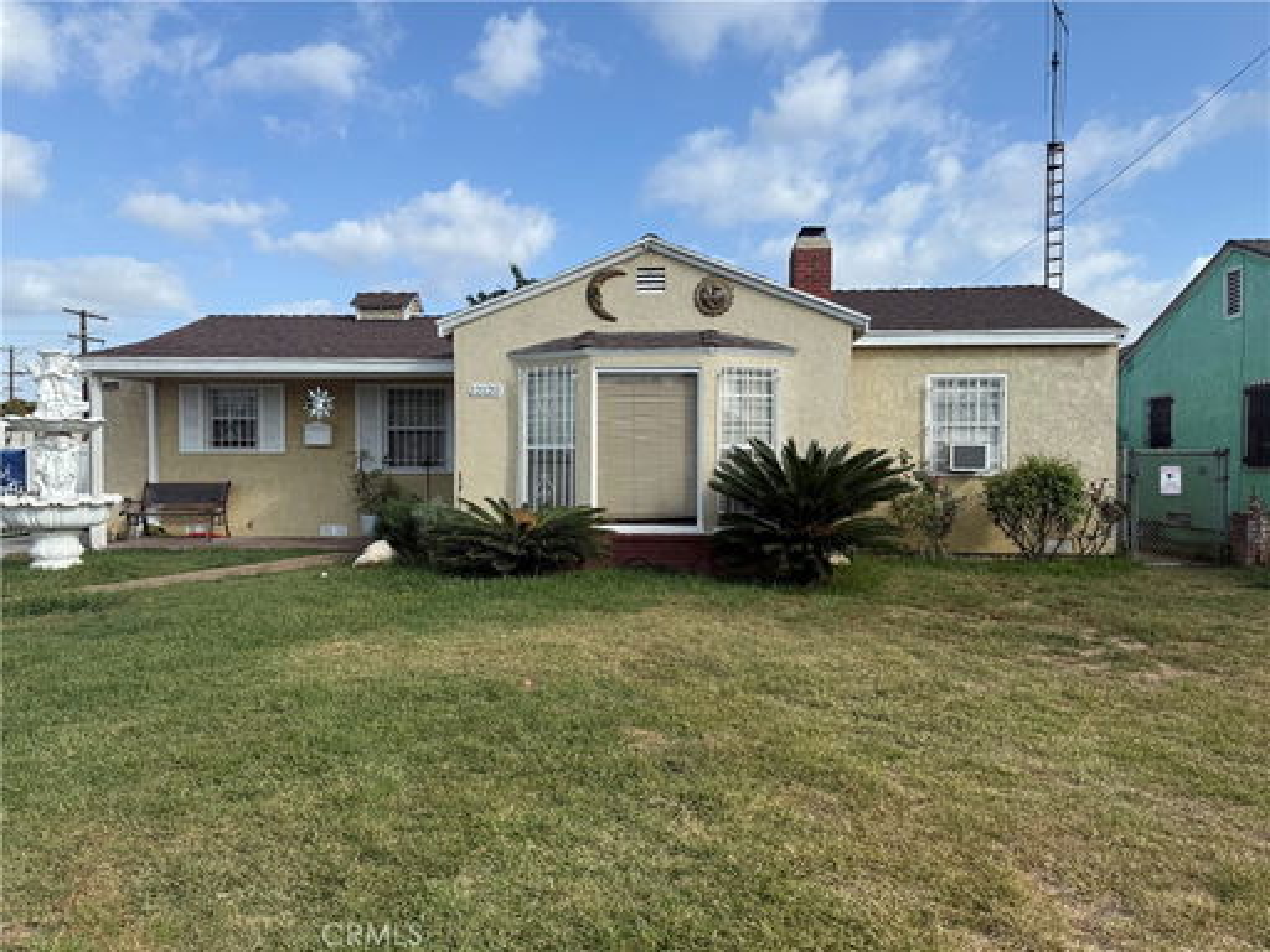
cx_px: 635
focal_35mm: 24
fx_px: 881
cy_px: 476
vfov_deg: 56.8
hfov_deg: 71.6
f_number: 1.78
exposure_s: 1/4167
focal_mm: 6.76
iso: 80
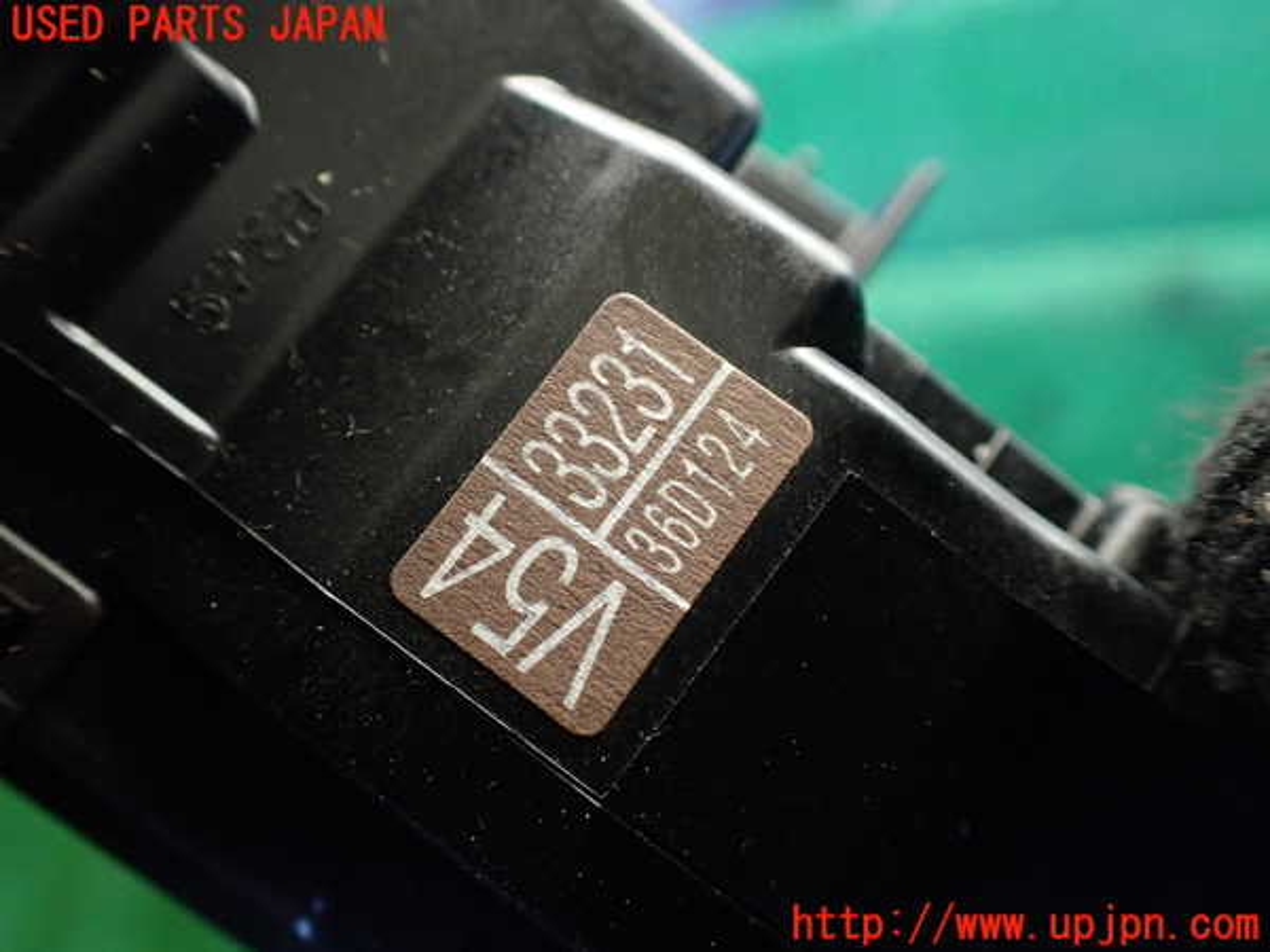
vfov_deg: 46.8
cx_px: 635
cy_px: 476
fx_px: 1101
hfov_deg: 60.0
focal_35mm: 30
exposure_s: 1/125
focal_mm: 5.4
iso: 400
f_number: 2.3
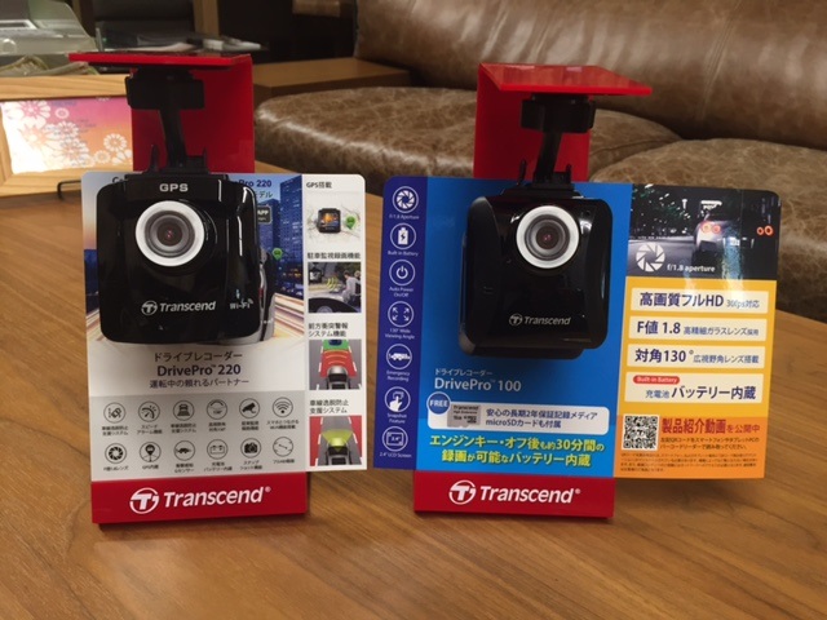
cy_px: 310
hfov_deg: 61.7
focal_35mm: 29
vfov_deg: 48.2
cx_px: 414
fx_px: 693
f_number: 2.2
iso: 125
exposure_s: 1/33
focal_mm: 4.15
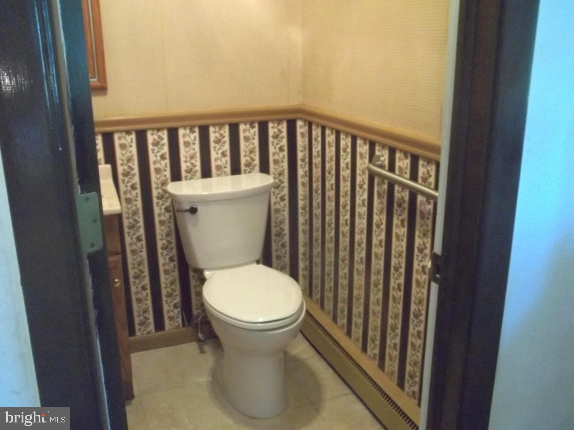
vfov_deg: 42.9
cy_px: 215
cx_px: 287
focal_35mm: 33
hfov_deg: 55.4
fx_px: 547
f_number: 3.3
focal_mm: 5.9
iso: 400
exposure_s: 1/8
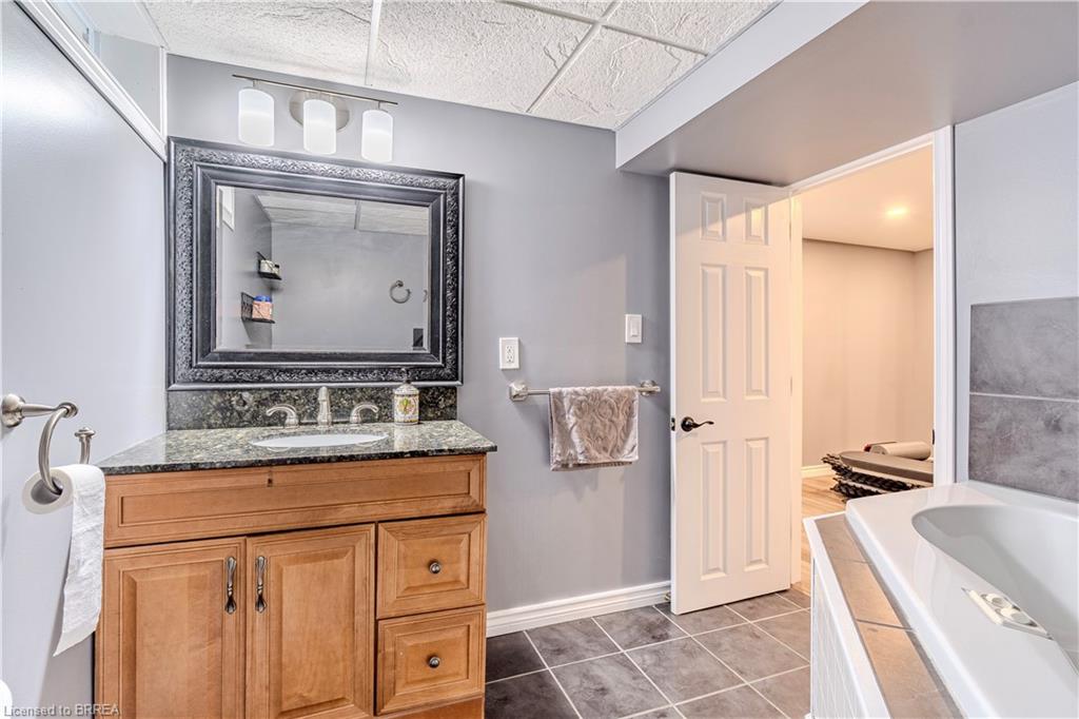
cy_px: 360
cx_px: 540
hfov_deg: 95.0
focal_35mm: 16
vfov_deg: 72.0
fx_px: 494
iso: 100
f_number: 8
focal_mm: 11
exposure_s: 1/10
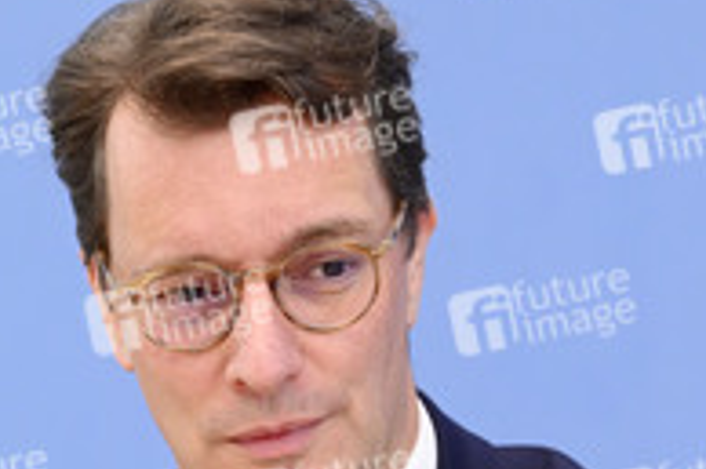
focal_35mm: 256
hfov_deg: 8.0
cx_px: 227
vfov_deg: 5.4
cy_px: 404
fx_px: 5016
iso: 2500
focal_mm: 110
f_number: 5
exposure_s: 1/400
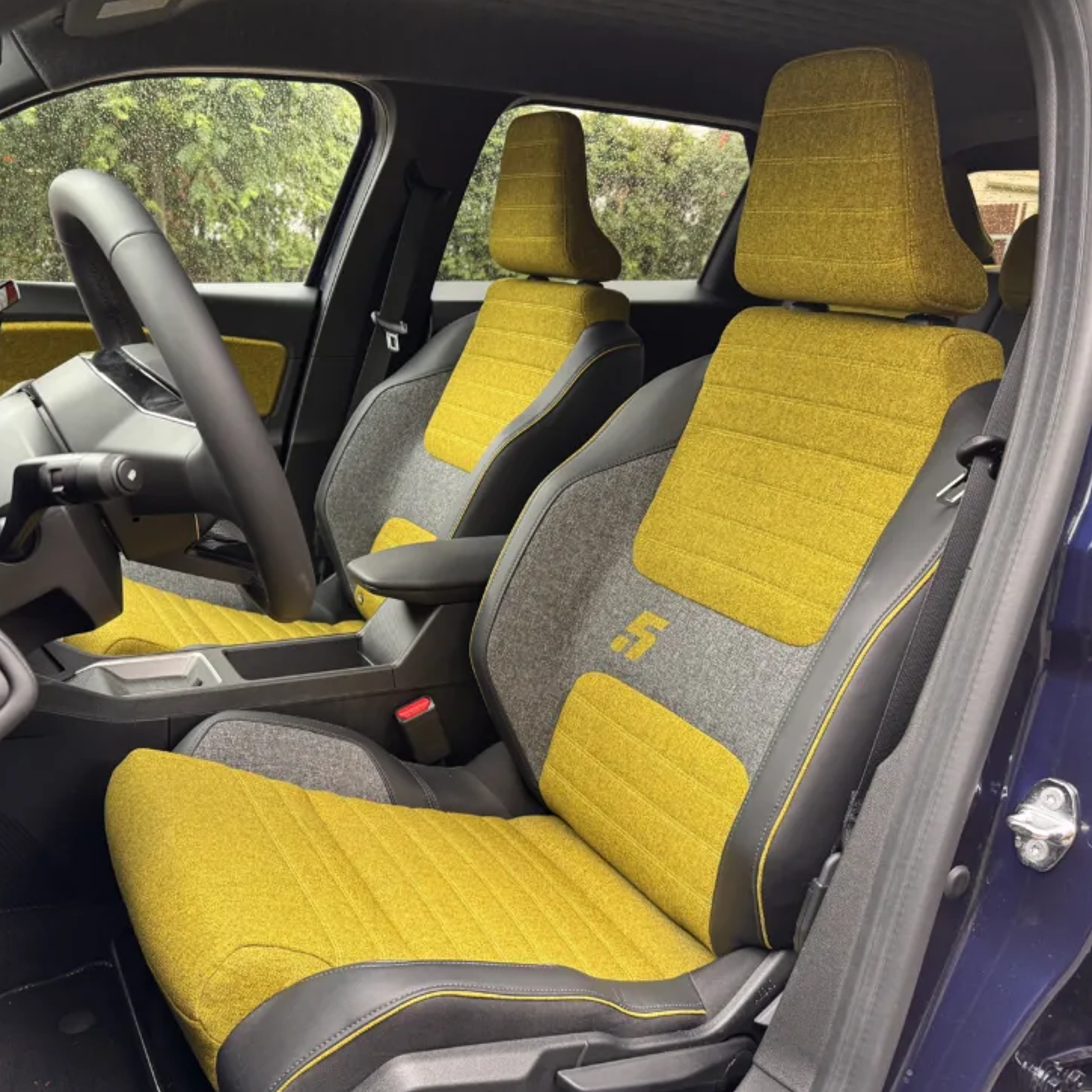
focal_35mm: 30
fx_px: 1071
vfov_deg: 54.0
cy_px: 578
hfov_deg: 53.5
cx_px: 416
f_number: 1.78
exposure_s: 1/80
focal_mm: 6.76
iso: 200
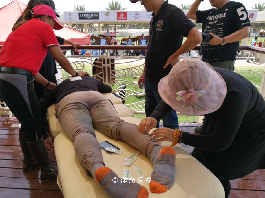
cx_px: 132
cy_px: 99
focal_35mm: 27
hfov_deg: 65.3
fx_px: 207
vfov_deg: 51.3
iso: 50
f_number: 2.2
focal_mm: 4.5
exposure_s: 1/330
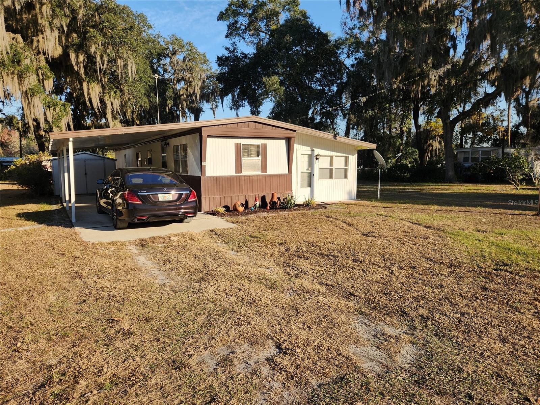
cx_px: 270
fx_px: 359
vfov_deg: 58.9
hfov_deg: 73.9
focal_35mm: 23
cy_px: 202
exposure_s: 1/932
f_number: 1.8
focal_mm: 5.4
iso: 20
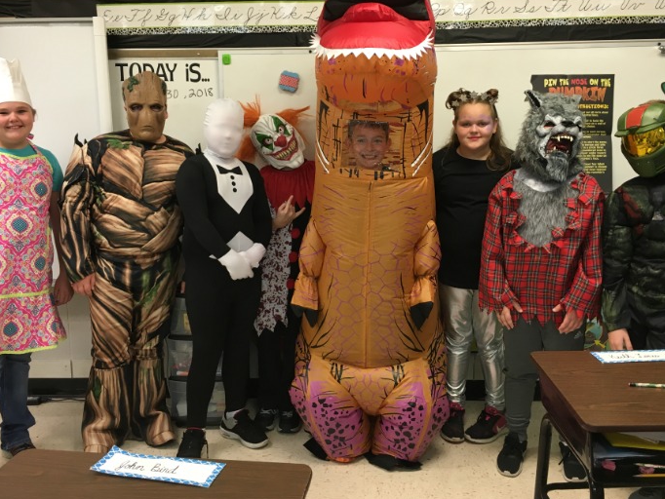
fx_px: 653
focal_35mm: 34
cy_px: 219
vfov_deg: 41.7
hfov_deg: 53.9
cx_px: 341
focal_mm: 4.15
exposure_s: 1/30
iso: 64
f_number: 2.2
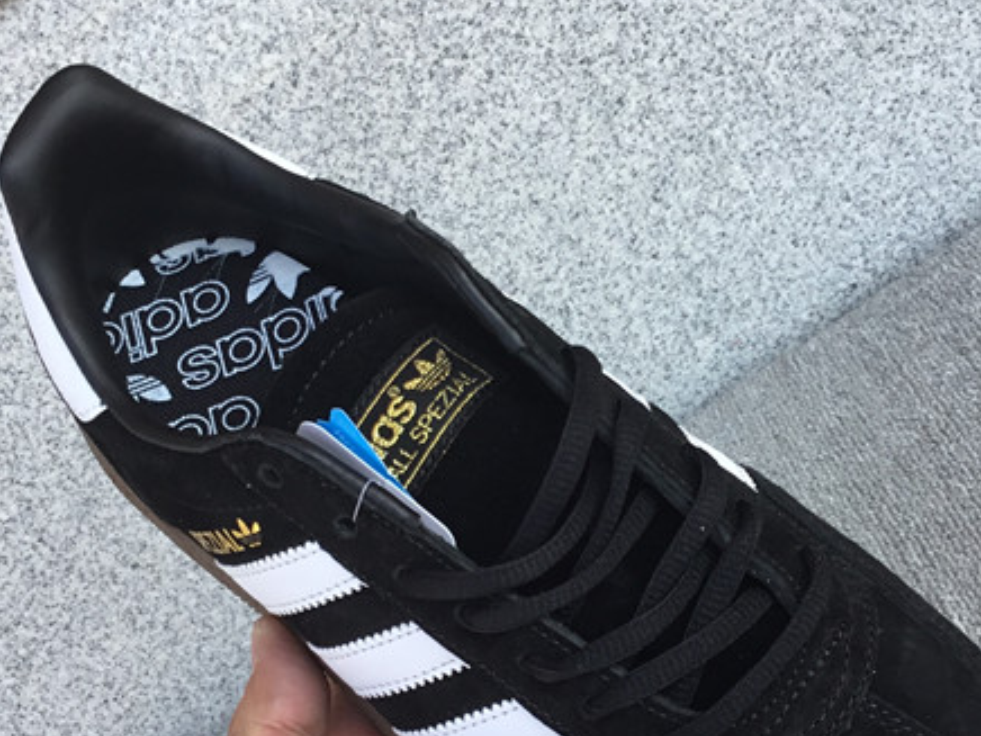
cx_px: 596
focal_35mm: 64
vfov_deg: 22.9
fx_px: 1814
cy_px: 447
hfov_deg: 30.2
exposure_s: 1/204
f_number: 2.4
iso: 25
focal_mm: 3.3
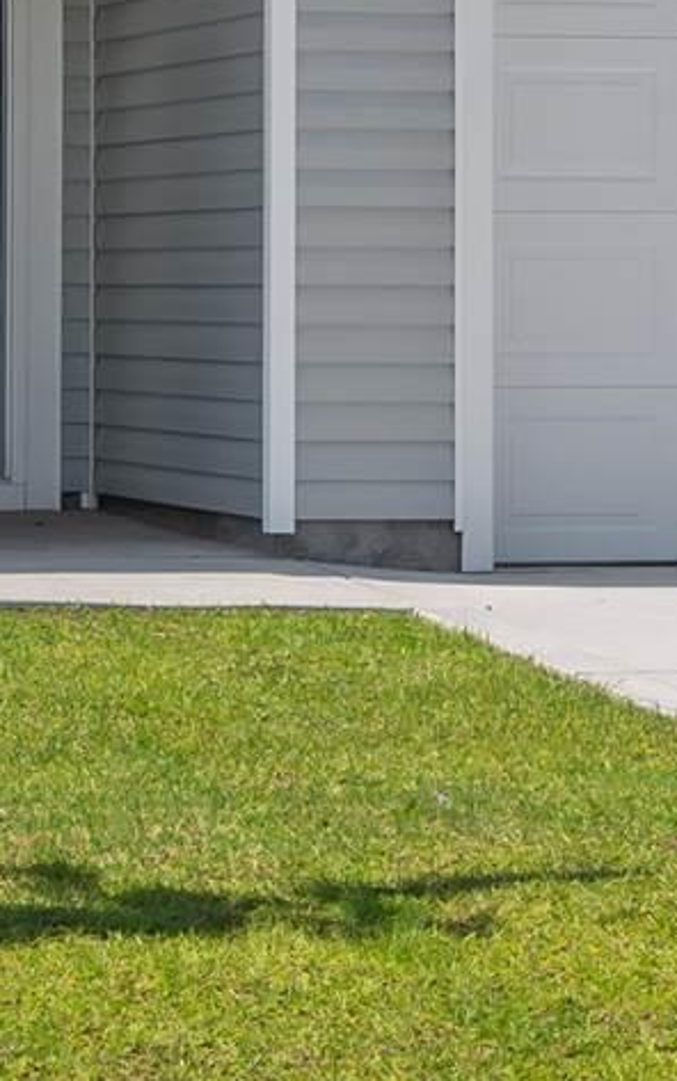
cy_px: -233
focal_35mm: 192
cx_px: 419
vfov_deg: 10.7
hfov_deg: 6.8
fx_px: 5663
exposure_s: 1/250
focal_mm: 29
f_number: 8
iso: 160
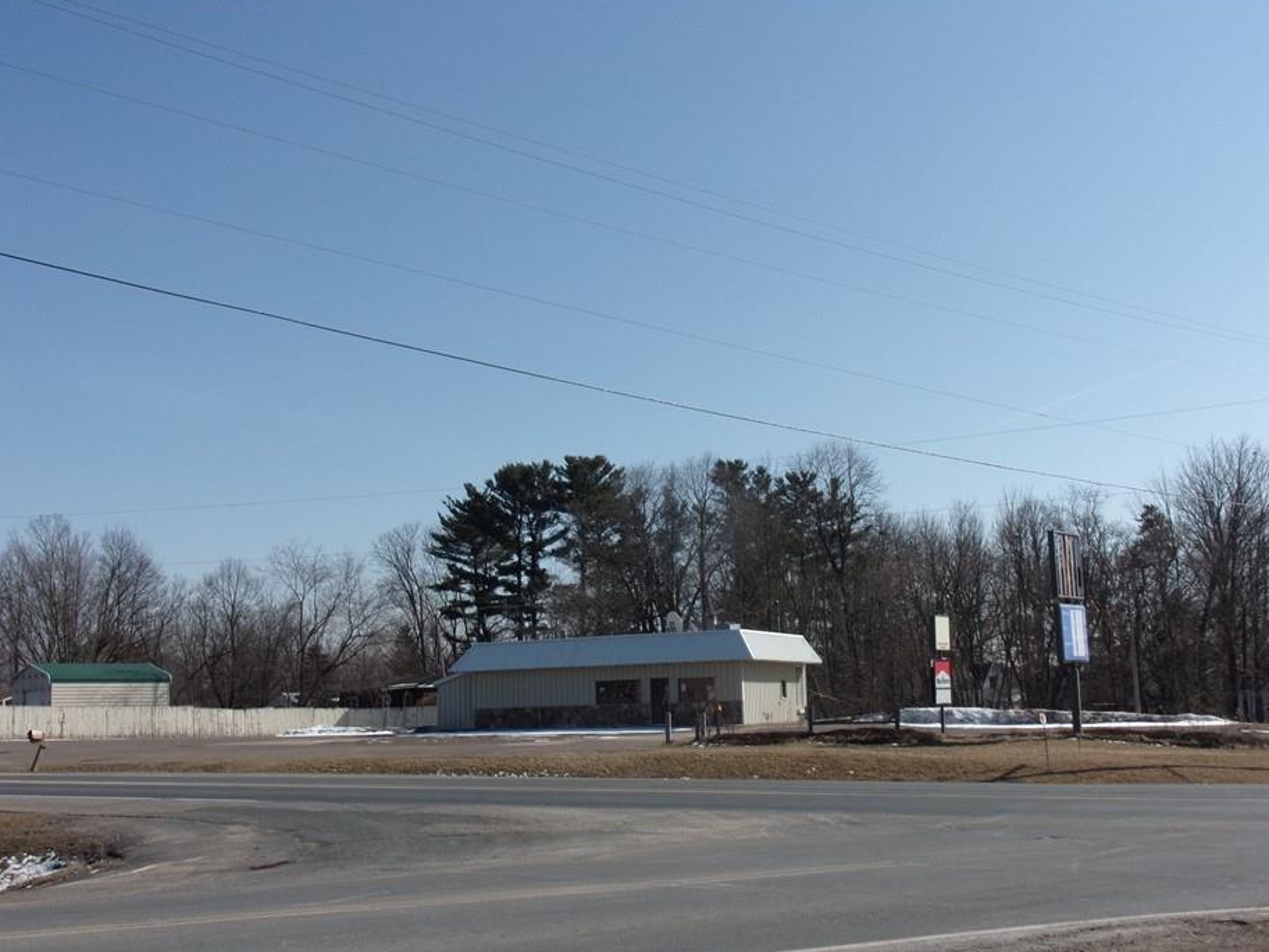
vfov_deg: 38.6
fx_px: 1357
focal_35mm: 37
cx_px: 635
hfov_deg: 50.1
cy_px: 523
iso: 80
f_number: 12.2
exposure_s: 1/140
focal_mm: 5.9
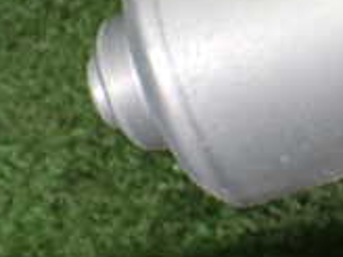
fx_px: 1090
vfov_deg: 13.3
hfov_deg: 16.4
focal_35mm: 110
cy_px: 21
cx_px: 506
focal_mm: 5.4
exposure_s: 1/125
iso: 200
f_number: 2.3
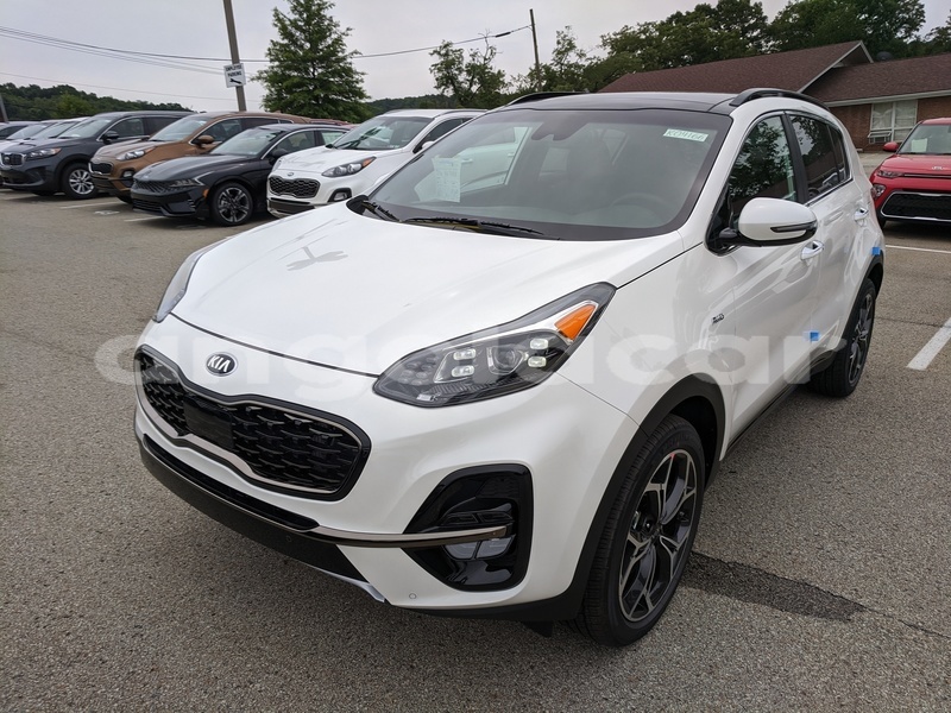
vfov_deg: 53.1
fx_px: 714
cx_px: 476
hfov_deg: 67.3
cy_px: 356
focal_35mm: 26
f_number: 2
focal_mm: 4.67
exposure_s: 1/2217
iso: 61
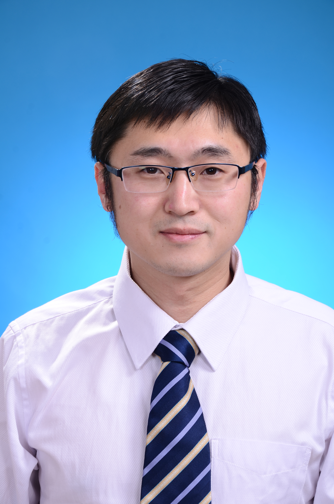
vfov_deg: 14.4
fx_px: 1992
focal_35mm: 142
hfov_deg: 9.6
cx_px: 167
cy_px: 252
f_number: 10
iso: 100
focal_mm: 95
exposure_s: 1/100
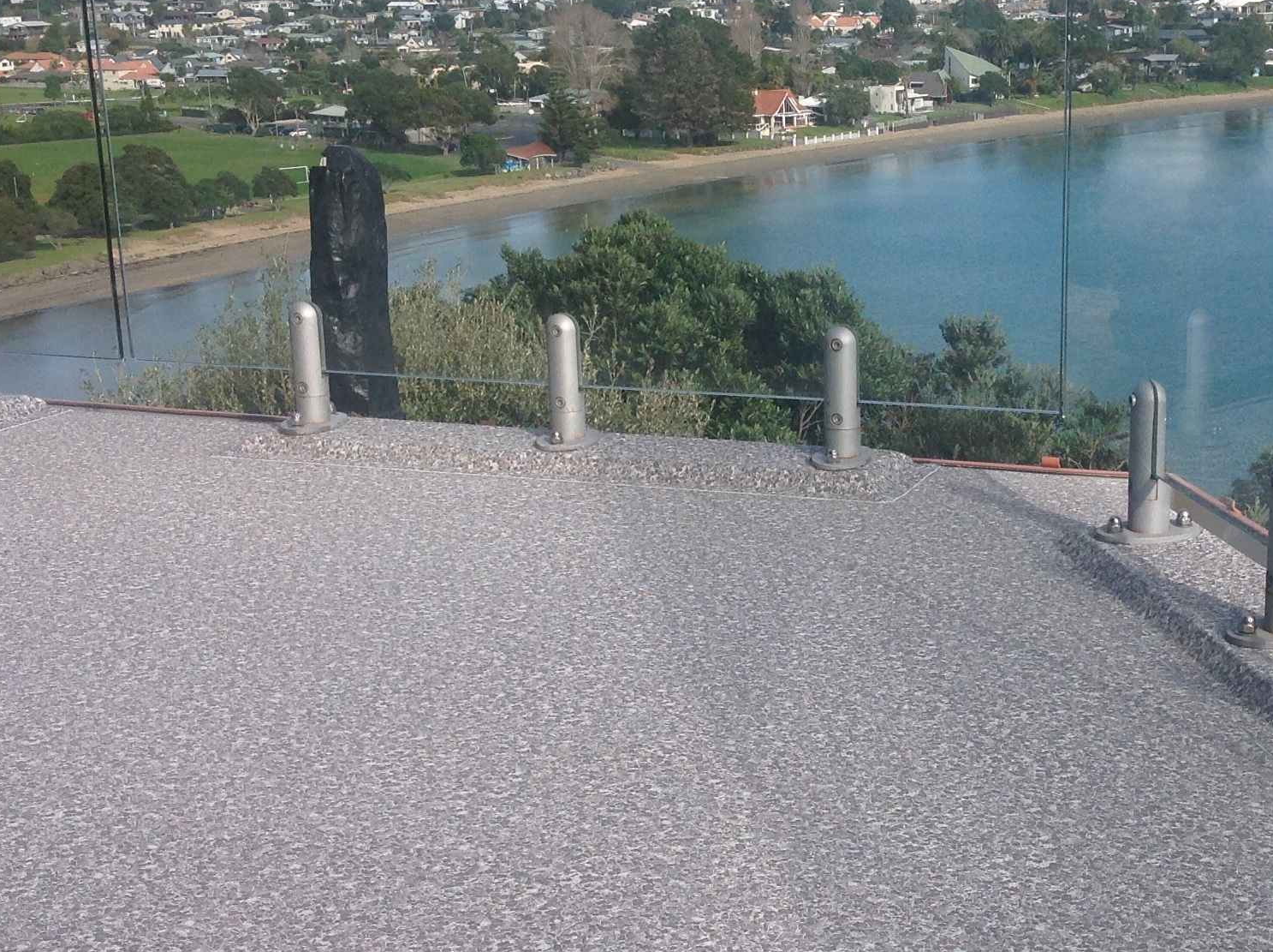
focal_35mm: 61
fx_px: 2240
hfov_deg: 31.5
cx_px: 858
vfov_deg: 23.9
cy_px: 548
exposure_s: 1/1592
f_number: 2.4
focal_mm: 4.28
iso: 50
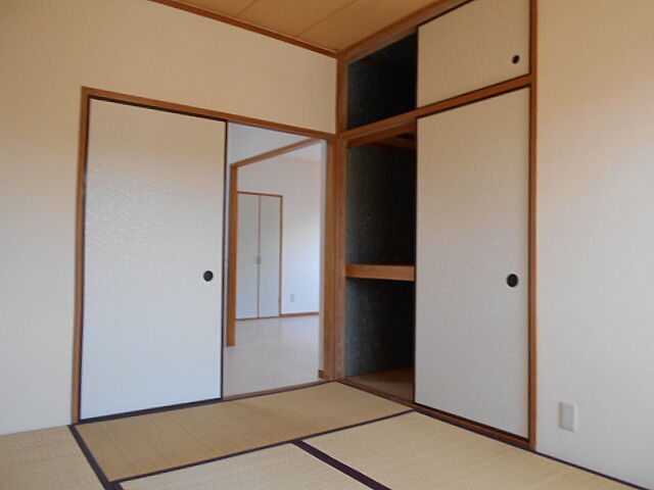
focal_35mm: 26
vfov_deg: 53.1
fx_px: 491
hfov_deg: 67.3
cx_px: 327
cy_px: 245
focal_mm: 4.6
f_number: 3.2
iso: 80
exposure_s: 1/40
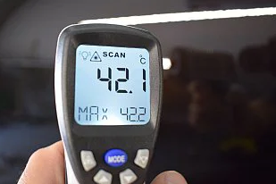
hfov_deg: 54.3
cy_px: 75
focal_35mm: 35
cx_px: 121
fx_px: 268
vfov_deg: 37.7
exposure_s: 1/125
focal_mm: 18
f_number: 4
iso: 2000
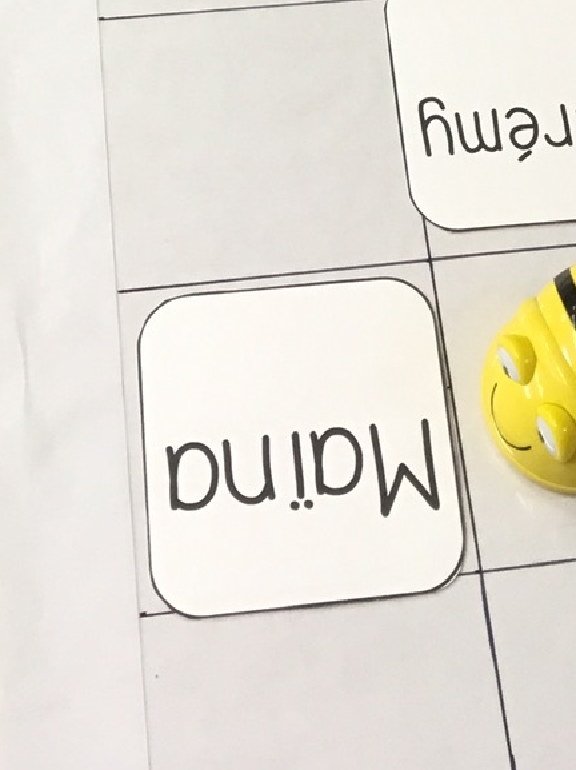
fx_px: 2288
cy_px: -540
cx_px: 444
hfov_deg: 14.3
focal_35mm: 103
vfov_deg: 16.5
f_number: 2.2
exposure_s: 1/30
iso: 80
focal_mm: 4.15
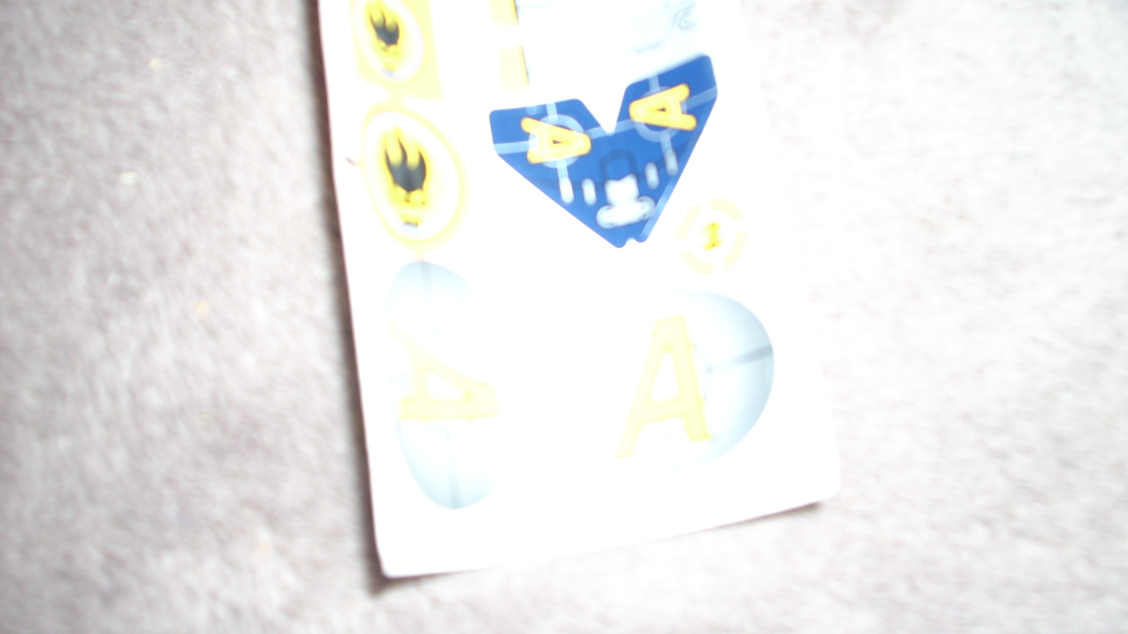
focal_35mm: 41
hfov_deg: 49.4
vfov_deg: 29.0
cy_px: 271
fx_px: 1226
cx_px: 567
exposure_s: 1/30
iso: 64
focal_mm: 6.2
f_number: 2.8
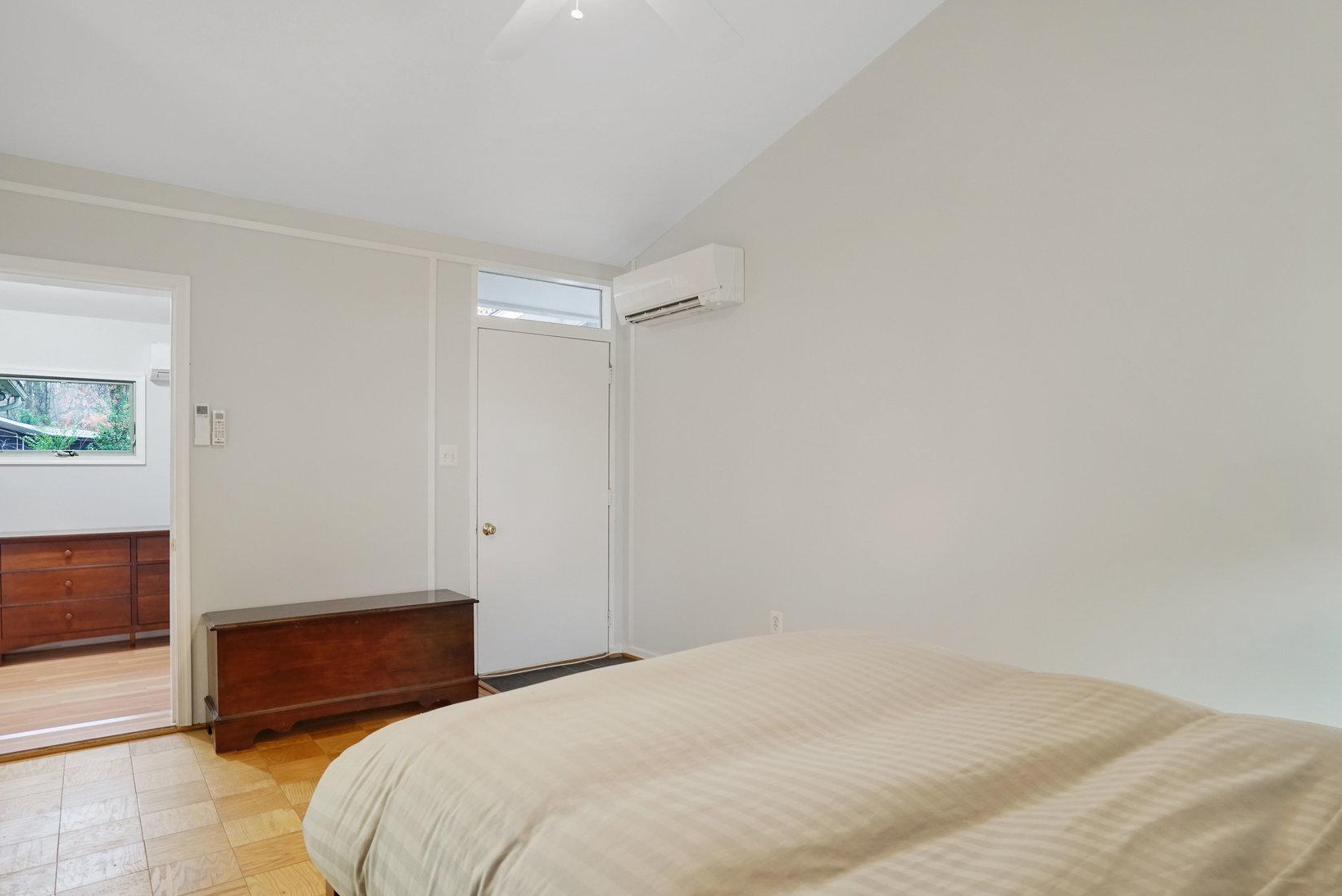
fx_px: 746
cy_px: 475
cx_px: 687
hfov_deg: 83.9
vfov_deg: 61.9
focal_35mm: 20
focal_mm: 16
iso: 1250
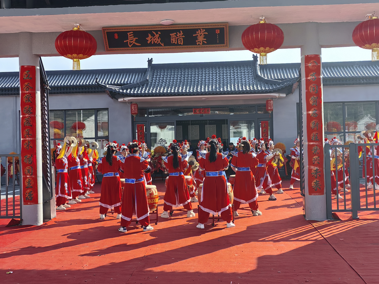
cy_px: 142
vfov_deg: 29.7
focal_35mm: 49
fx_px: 536
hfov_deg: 38.9
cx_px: 190
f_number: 1.9
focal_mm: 5.52
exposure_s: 1/2188
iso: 50
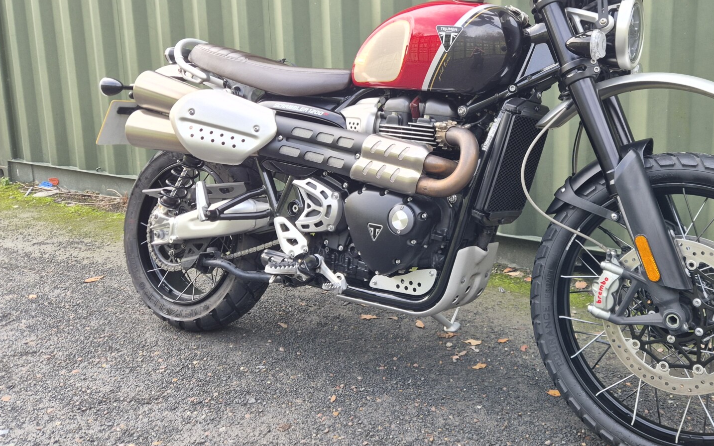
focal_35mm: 34
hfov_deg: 55.8
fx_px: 662
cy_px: 145
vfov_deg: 36.8
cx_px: 462
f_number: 1.8
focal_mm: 5.4
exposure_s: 1/180
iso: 64
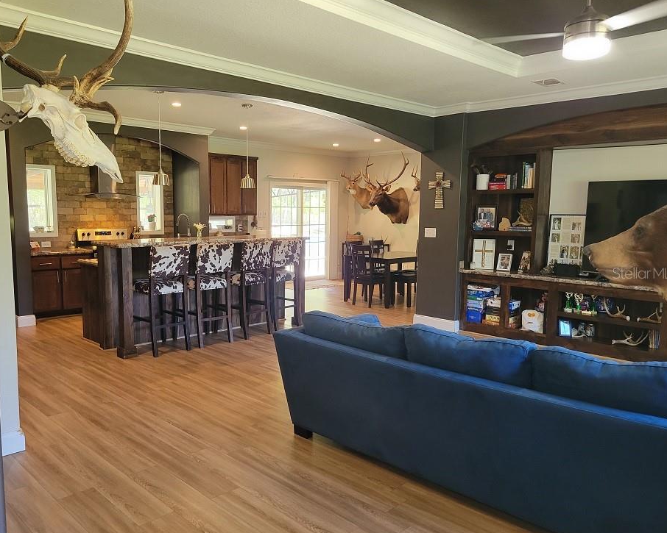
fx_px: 553
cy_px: 273
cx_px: 314
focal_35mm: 28
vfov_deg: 51.5
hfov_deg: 62.2
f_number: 1.8
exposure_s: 1/40
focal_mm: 5.4
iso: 250
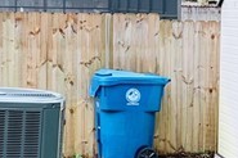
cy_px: 62
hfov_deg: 13.5
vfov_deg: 9.1
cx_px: 224
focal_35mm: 150
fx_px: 991
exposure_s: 1/122
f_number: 1.8
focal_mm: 4.25
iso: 25
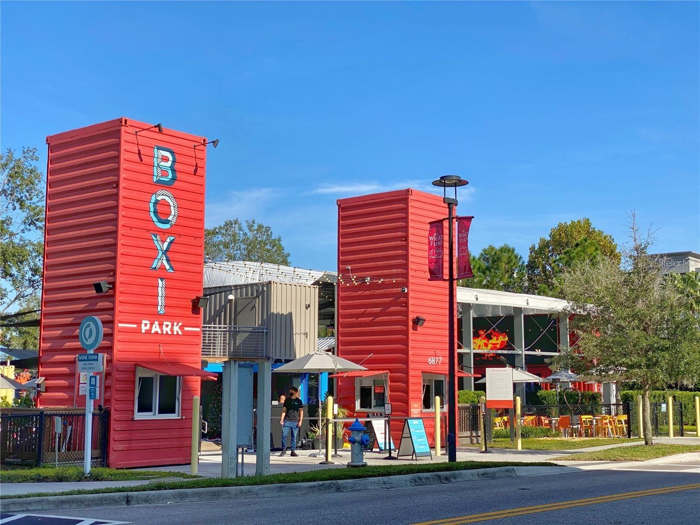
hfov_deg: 36.8
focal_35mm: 52
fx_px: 1052
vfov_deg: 28.0
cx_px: 350
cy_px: 262
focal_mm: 6
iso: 20
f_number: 2
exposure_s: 1/1295
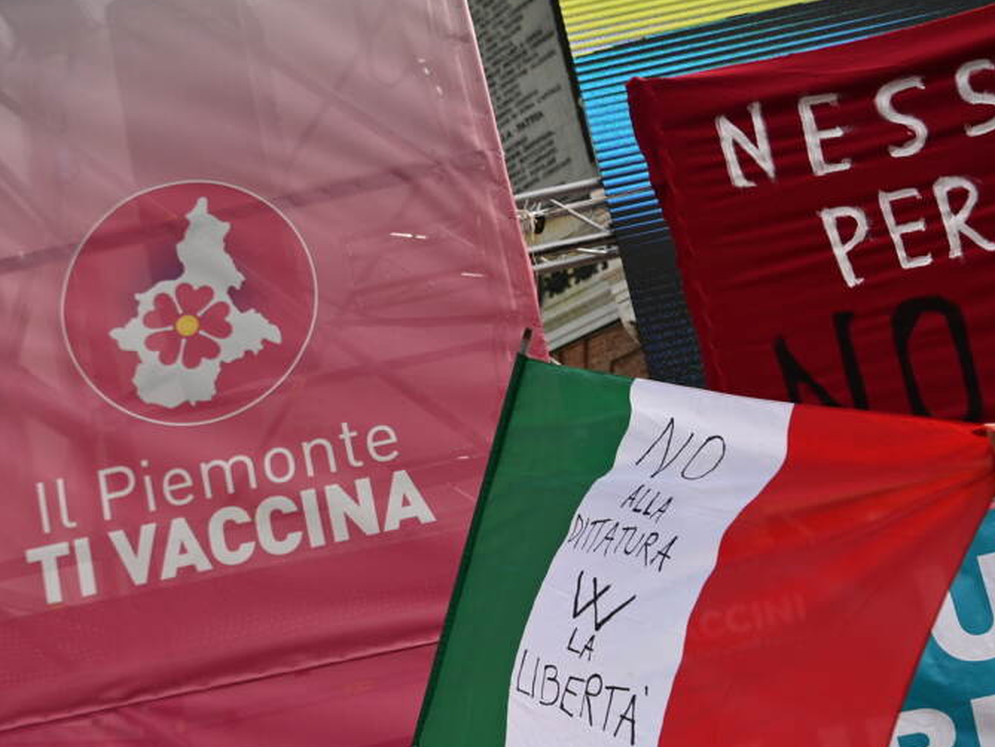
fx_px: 1437
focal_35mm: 50
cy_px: 490
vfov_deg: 28.9
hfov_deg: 38.2
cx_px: 521
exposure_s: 1/6400
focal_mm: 34
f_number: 3.5
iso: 400
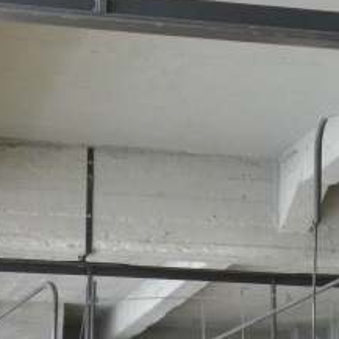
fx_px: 1673
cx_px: 241
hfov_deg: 11.5
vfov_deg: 11.6
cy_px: 191
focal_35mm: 151
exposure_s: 1/22.8
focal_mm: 10.3
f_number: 3.5
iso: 400
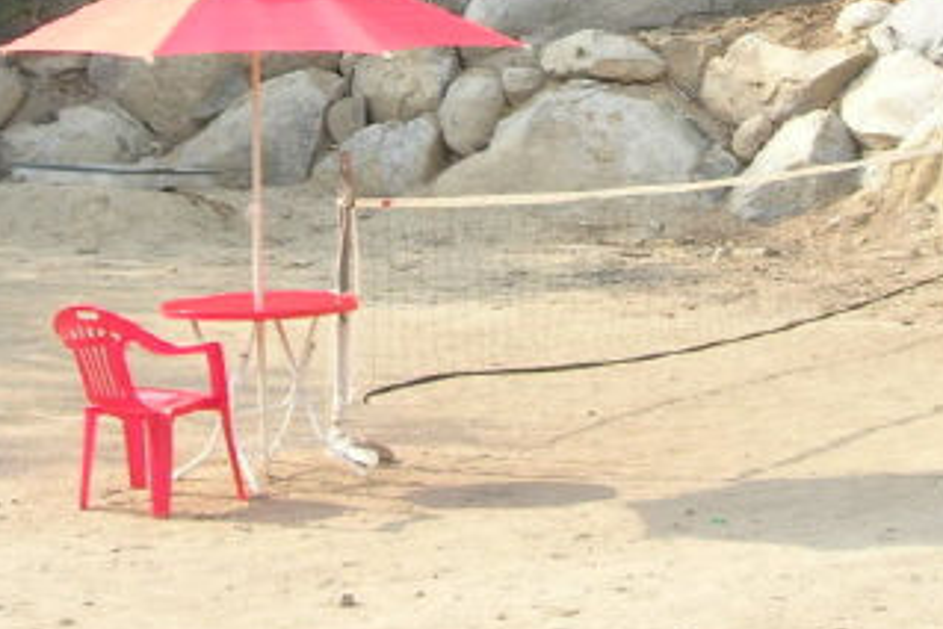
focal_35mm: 99
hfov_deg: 20.6
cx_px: 438
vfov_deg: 13.5
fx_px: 2594
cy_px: -80
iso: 64
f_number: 4.8
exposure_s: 1/156
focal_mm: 7.8
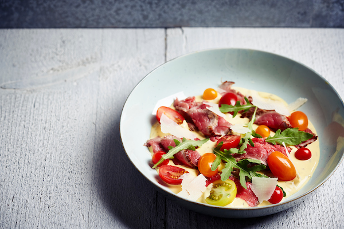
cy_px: 114
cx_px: 172
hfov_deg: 22.6
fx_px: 860
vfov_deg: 15.2
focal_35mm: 90
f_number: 5.6
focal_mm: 90
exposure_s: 1/200
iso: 100
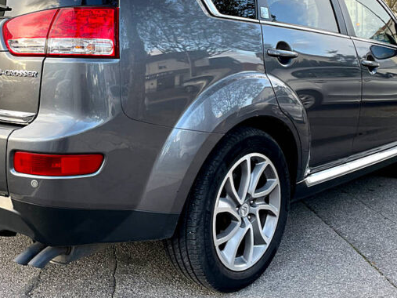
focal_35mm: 41
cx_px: 178
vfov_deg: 34.5
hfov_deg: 45.7
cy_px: 82
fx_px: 470
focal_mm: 4.2
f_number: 1.6
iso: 32
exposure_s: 1/121
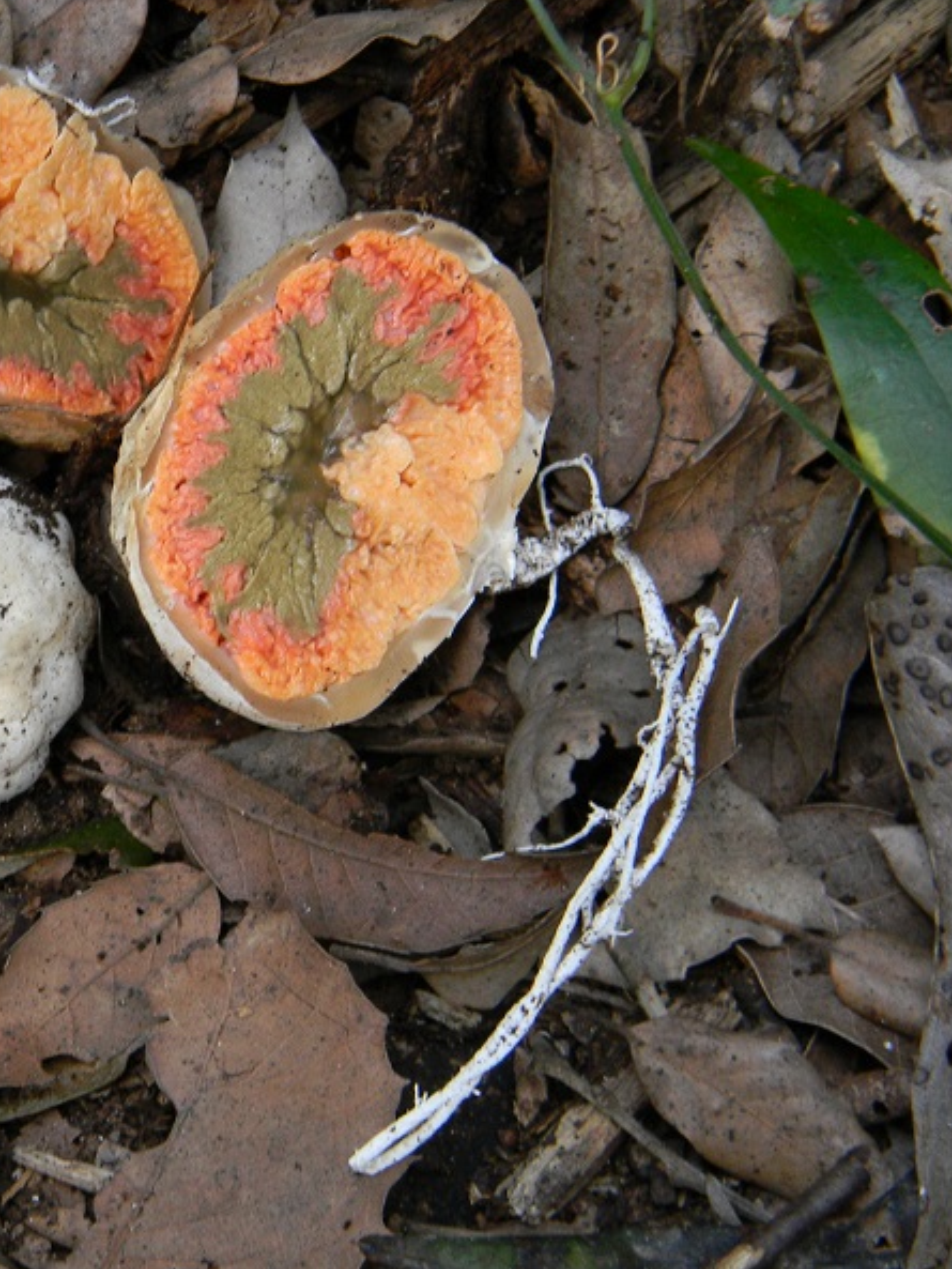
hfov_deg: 13.2
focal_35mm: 112
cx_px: 165
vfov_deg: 17.6
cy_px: 633
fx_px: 4105
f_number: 4.5
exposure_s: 1/30
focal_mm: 15.1
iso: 133
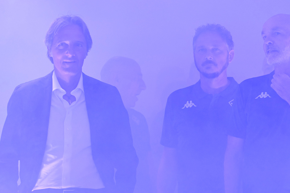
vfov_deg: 5.8
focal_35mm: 236
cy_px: 86
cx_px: 178
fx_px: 1901
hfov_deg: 8.7
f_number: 4
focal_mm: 120
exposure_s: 1/400
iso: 2000
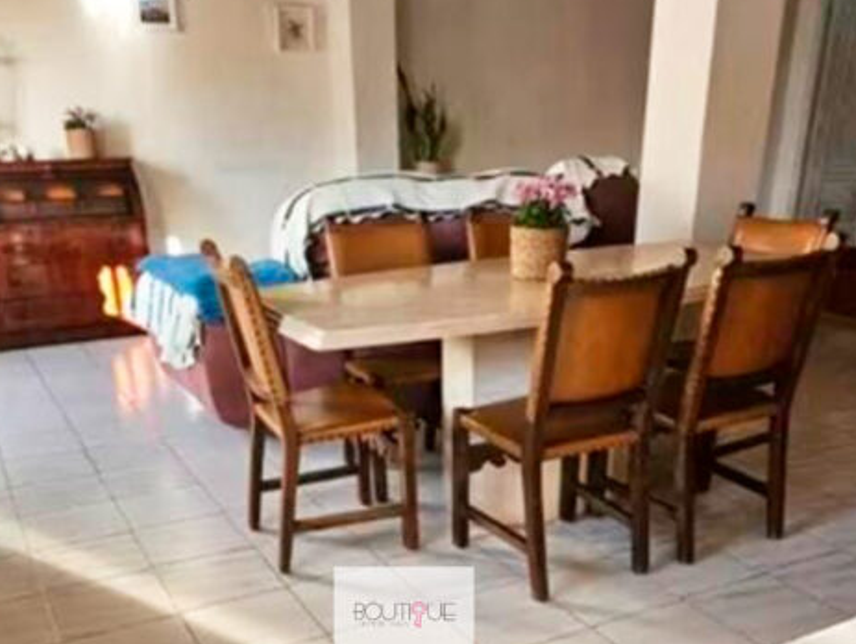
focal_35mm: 17
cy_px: 307
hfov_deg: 90.9
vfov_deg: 74.8
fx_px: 421
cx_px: 404
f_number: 2.2
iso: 140
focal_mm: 1.65
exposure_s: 1/50
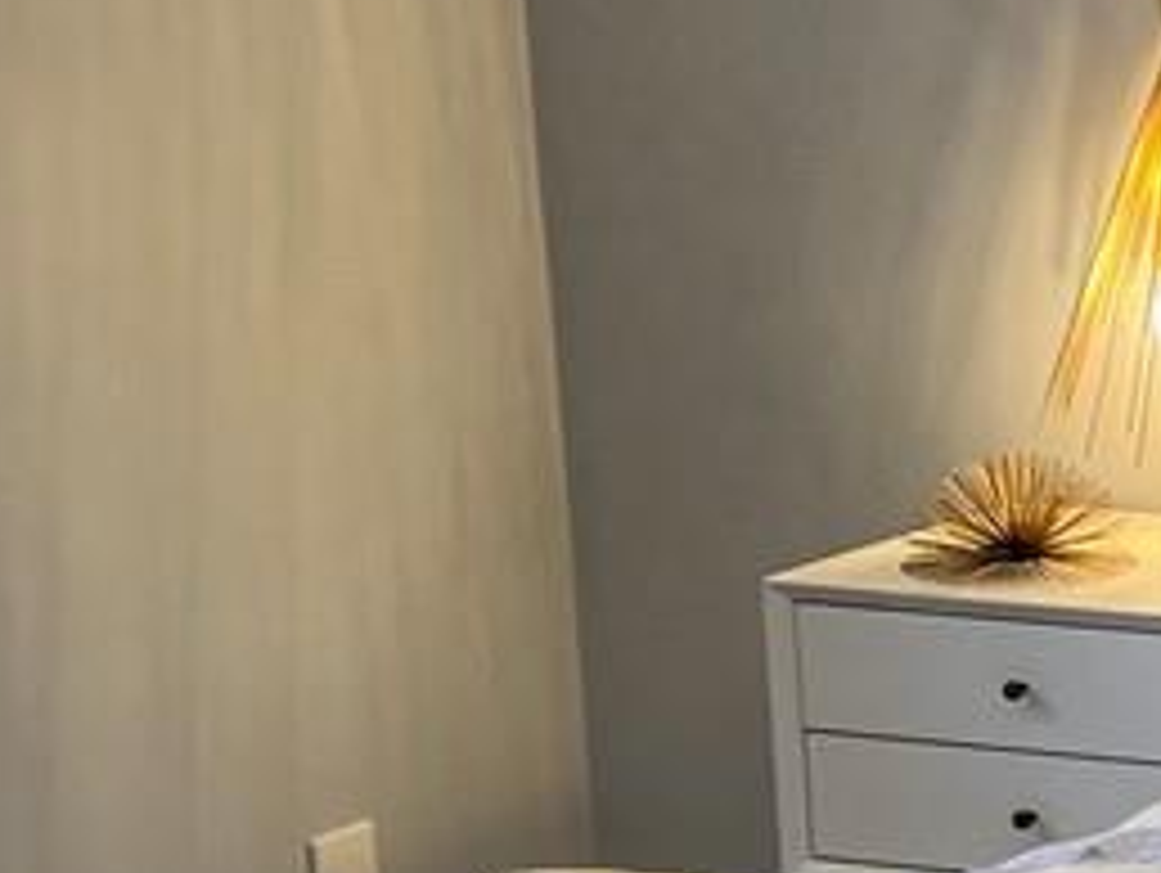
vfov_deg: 9.1
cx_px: 2124
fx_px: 5405
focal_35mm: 161
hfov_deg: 11.4
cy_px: 972
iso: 50
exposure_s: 1/170
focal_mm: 5.7
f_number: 1.5
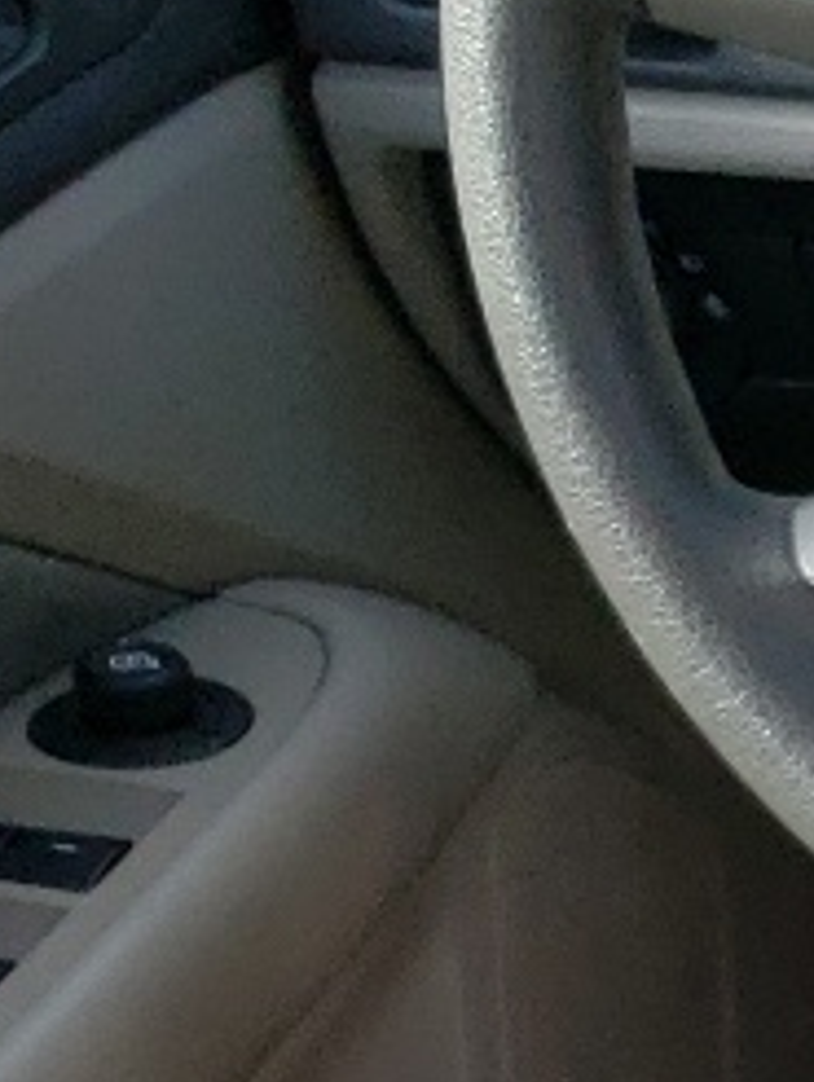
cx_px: 3322
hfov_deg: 6.8
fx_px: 5290
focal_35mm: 169
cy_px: 1311
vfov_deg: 11.4
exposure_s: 1/213
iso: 50
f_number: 1.5
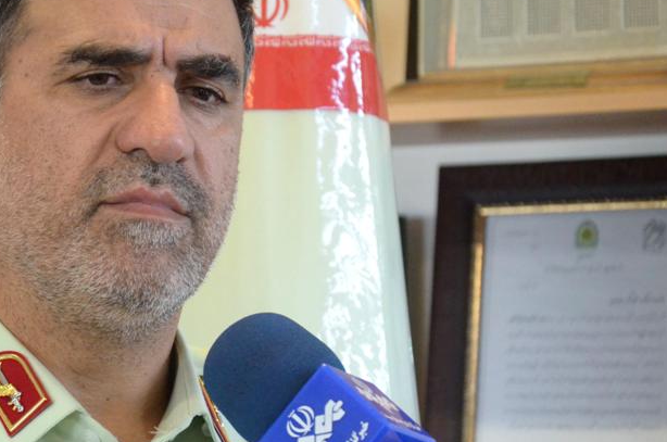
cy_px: 248
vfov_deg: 6.8
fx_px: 3699
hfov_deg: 10.3
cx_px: 151
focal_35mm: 200
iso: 4000
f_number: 5.3
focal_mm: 80
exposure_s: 1/250
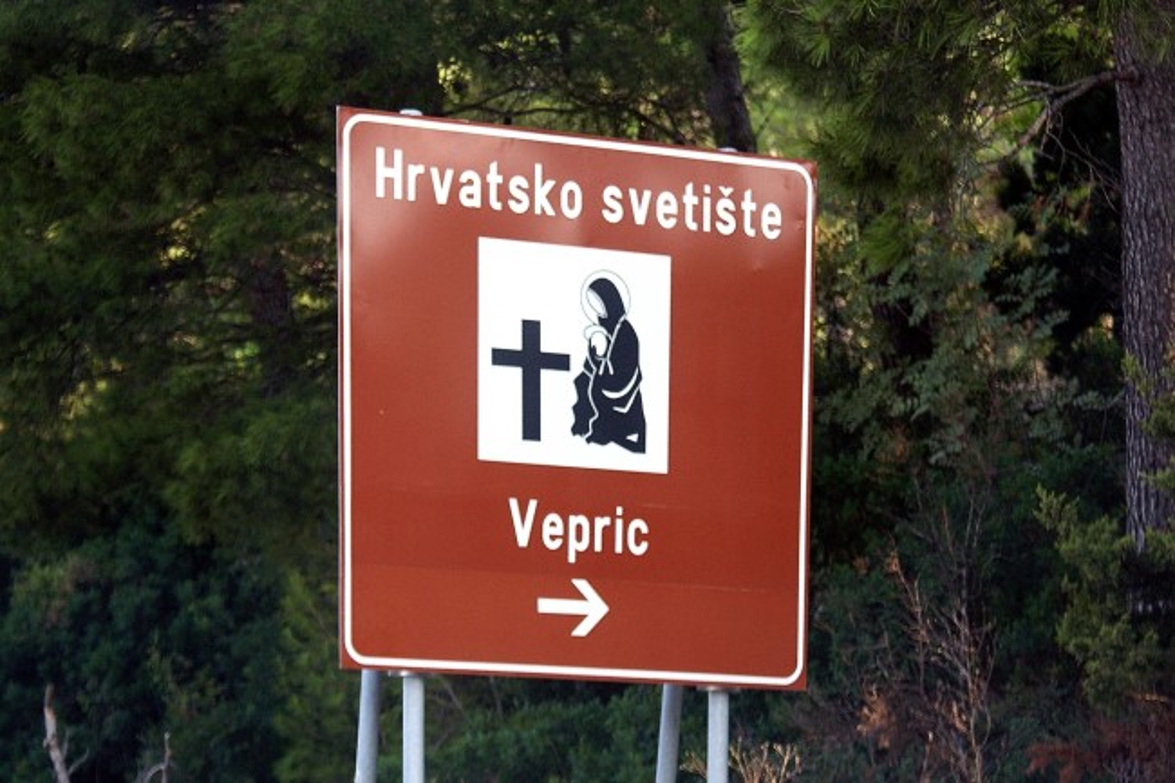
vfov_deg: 13.0
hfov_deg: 19.5
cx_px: 588
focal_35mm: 105
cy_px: 392
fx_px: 3426
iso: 200
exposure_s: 1/125
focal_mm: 70
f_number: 5.6
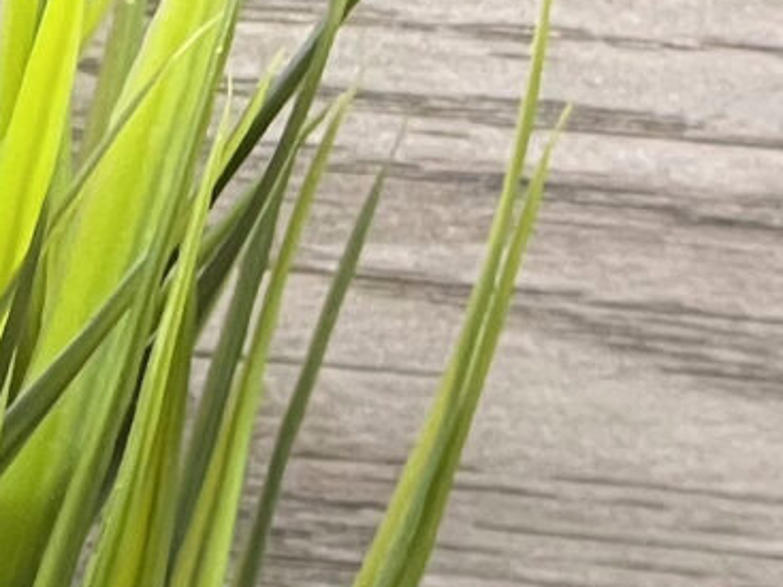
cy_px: 1934
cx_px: 2234
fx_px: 12143
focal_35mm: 537
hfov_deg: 3.6
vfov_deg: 2.7
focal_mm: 9
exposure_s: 1/100
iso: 80
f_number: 2.8
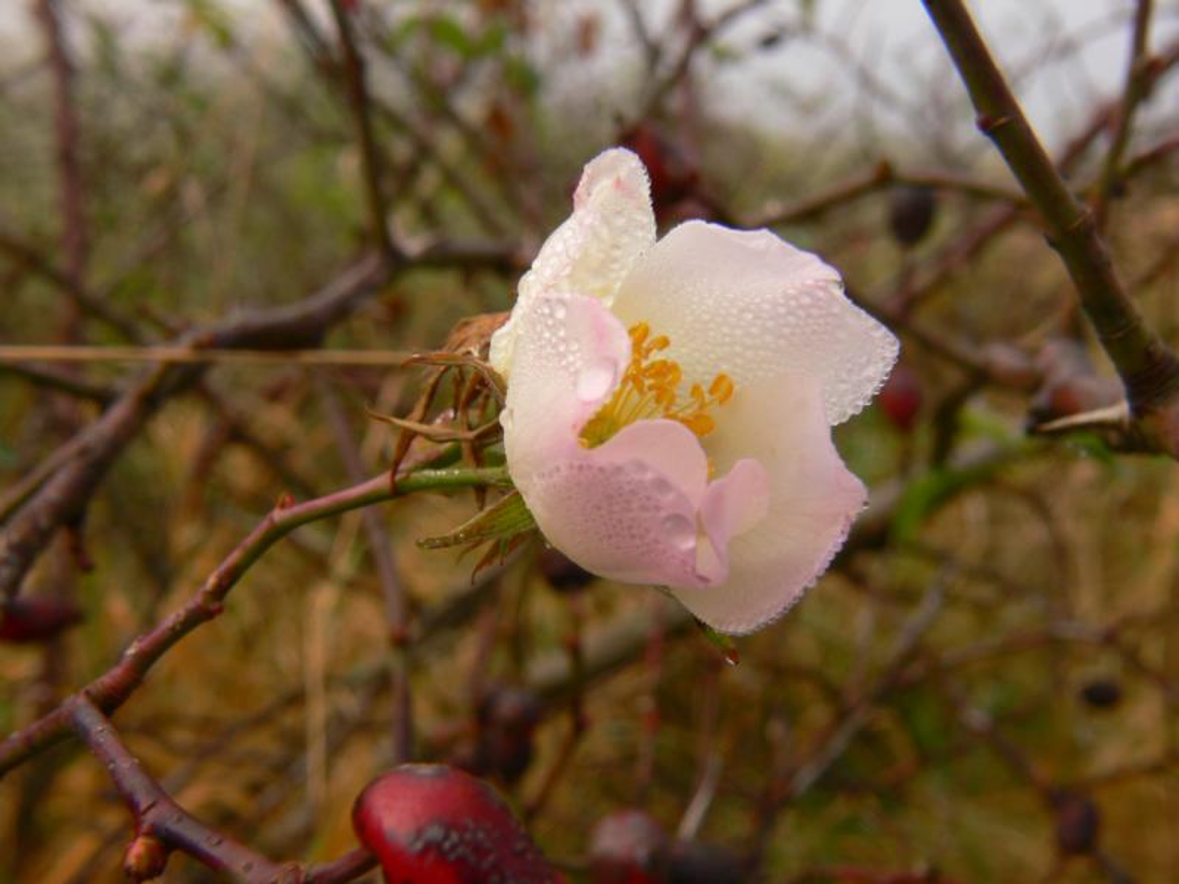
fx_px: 1192
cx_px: 590
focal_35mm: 35
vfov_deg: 40.7
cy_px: 442
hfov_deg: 52.6
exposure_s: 1/125
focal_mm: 7.4
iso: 80
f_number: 5.6
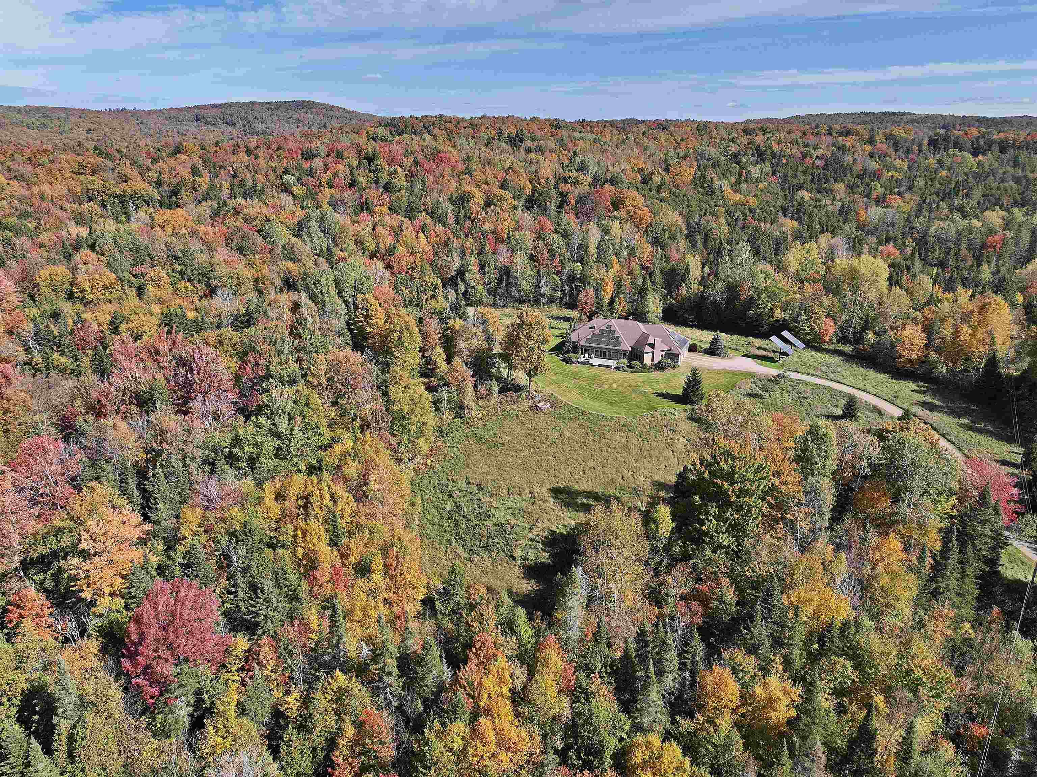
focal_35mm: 24
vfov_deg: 56.8
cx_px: 518
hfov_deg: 71.6
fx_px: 719
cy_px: 388
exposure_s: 1/2000
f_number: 2.8
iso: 130
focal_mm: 12.29
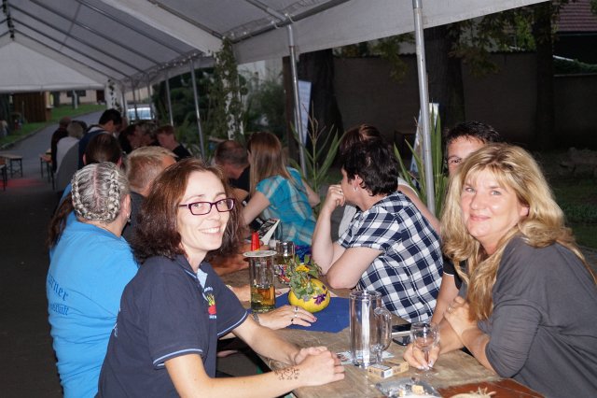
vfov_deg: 25.7
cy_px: 199
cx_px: 298
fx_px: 870
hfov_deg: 37.9
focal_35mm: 52
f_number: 4.5
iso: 800
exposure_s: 1/60
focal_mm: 35
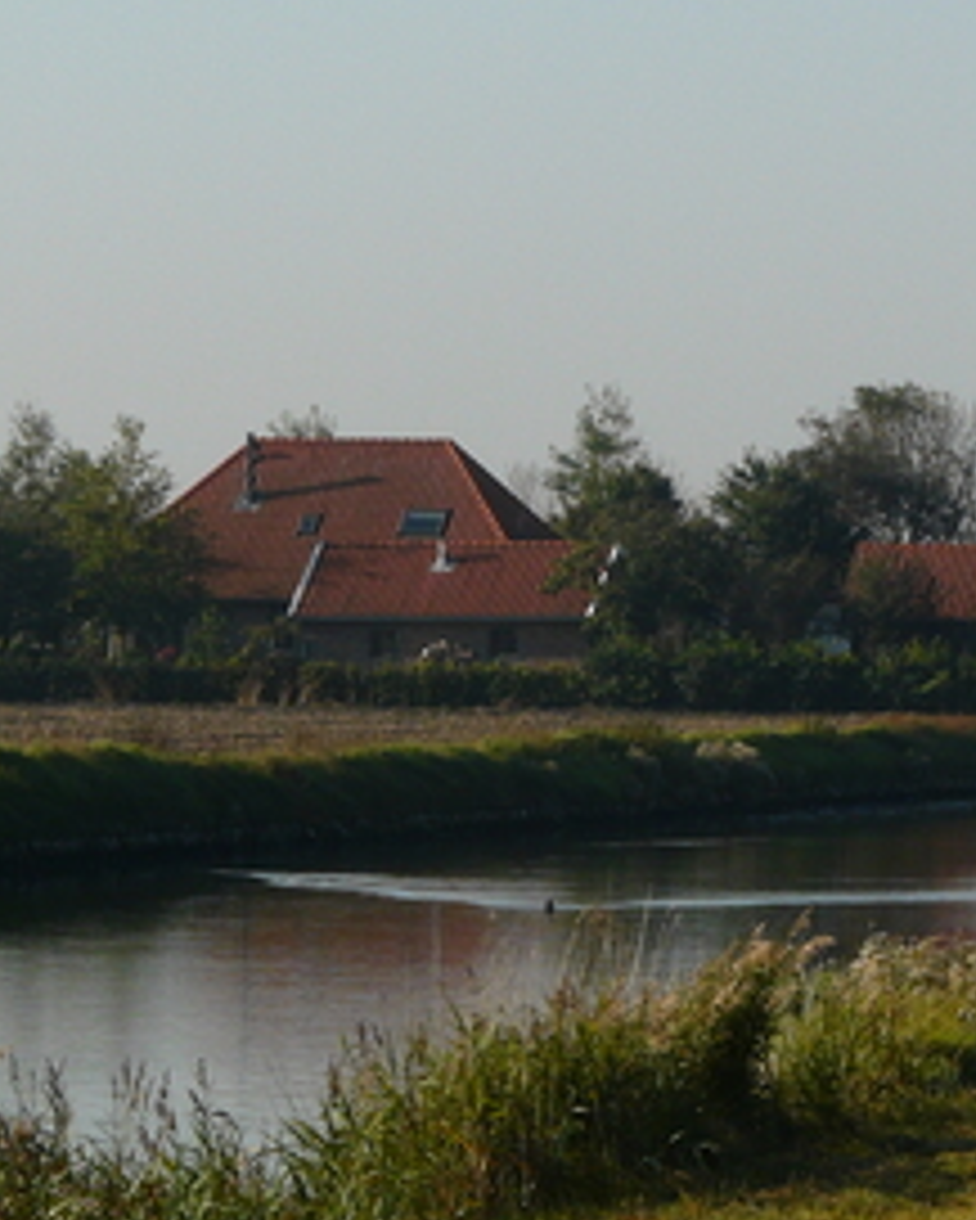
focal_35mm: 292
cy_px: 531
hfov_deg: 5.3
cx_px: 1021
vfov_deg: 6.6
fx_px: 10537
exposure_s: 1/500
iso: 100
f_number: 5.6
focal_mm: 22.1
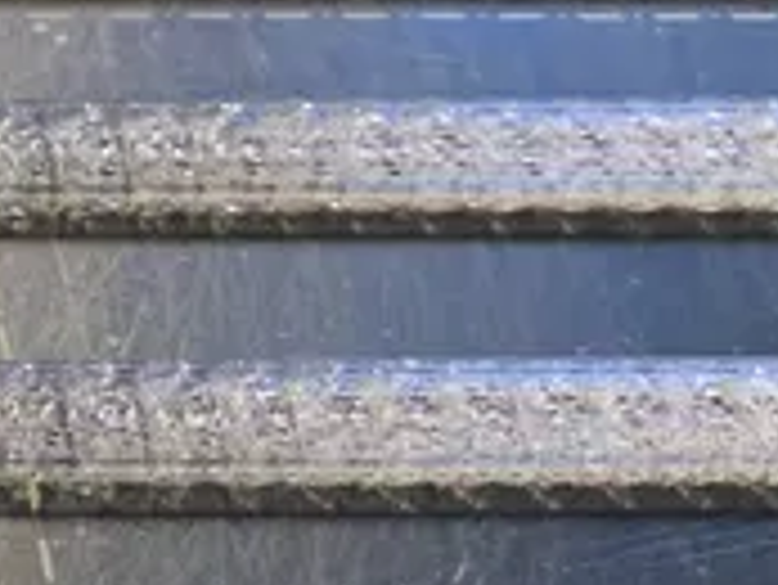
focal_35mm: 125
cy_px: 236
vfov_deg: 11.9
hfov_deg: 13.5
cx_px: -776
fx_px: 2811
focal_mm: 4.25
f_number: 1.8
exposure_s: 1/58
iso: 250
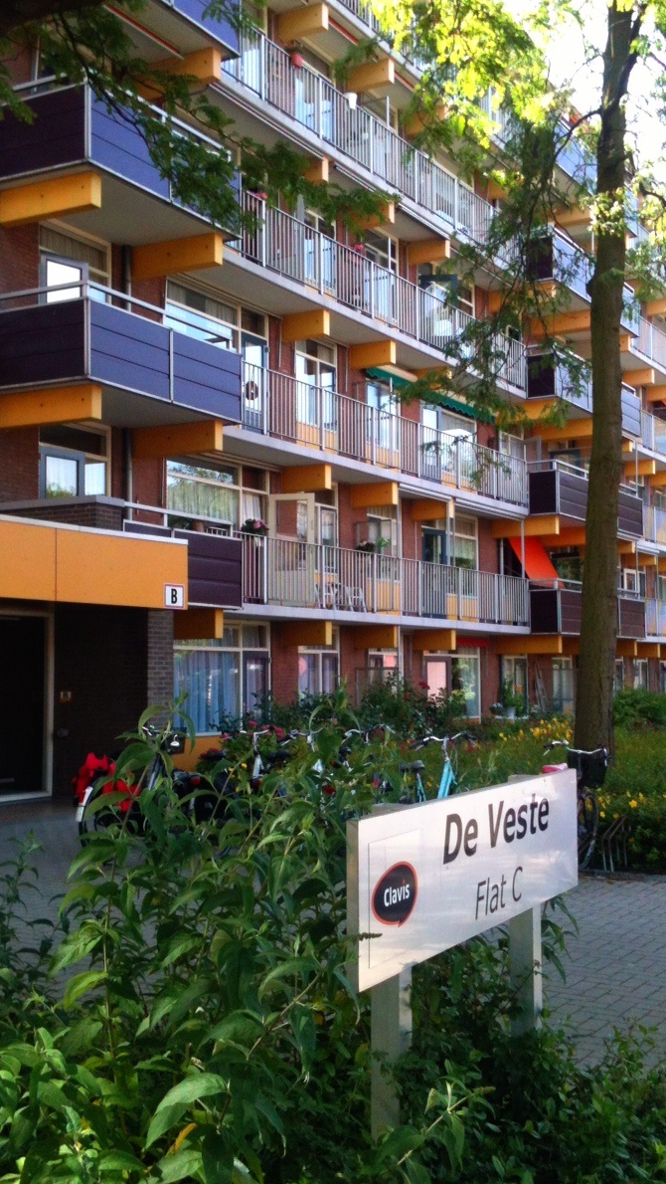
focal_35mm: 41
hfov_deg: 29.0
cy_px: 579
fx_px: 1286
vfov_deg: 49.4
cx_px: 355
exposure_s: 1/174
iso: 64
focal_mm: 3.85
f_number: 2.8
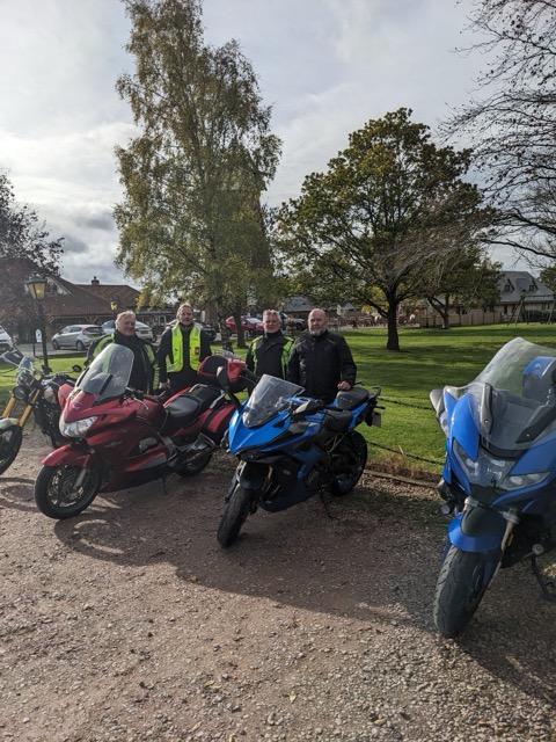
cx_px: 278
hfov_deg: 51.4
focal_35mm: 27
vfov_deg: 65.3
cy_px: 371
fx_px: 578
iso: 96
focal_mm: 4.38
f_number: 1.73
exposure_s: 1/11765
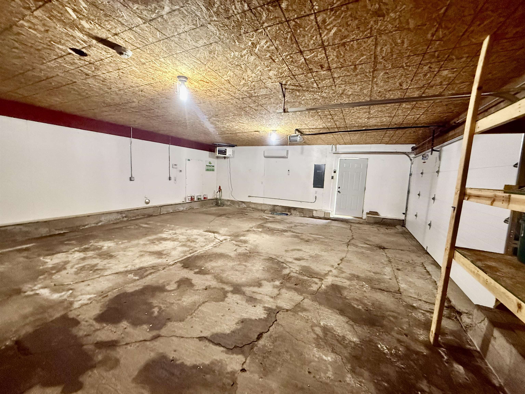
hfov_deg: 102.1
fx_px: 212
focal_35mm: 14
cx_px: 262
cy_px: 197
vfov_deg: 85.7
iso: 800
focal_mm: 2.22
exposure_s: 1/60
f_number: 2.2
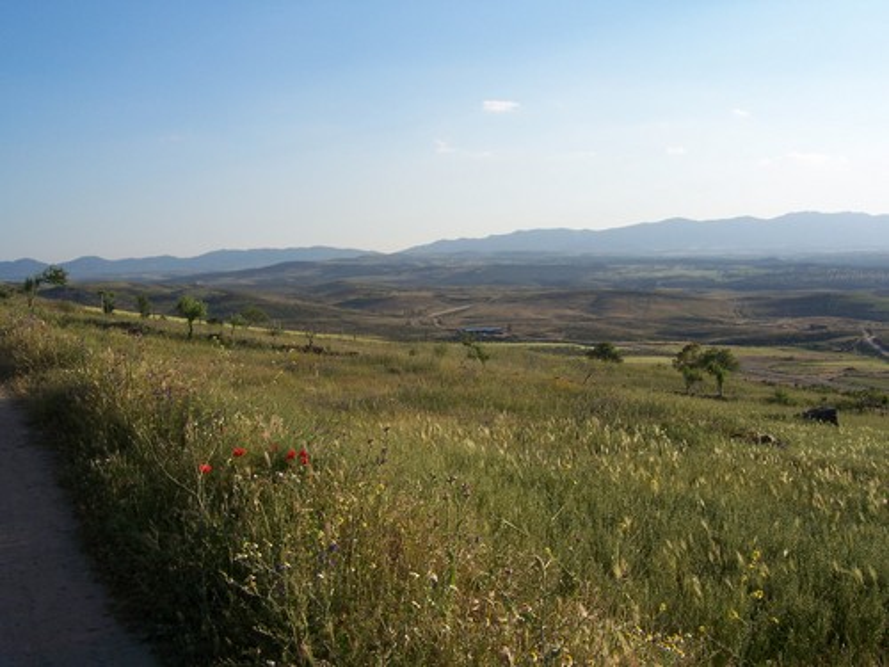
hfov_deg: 51.4
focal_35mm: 36
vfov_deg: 39.7
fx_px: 925
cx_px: 444
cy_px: 334
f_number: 4.8
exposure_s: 1/350
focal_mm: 6
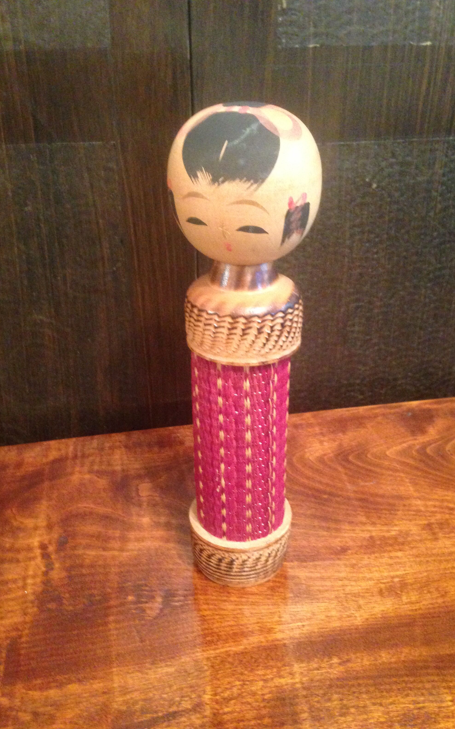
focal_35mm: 36
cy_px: 374
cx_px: 252
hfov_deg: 35.3
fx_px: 714
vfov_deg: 54.0
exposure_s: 1/15
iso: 500
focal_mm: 4.12
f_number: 2.4
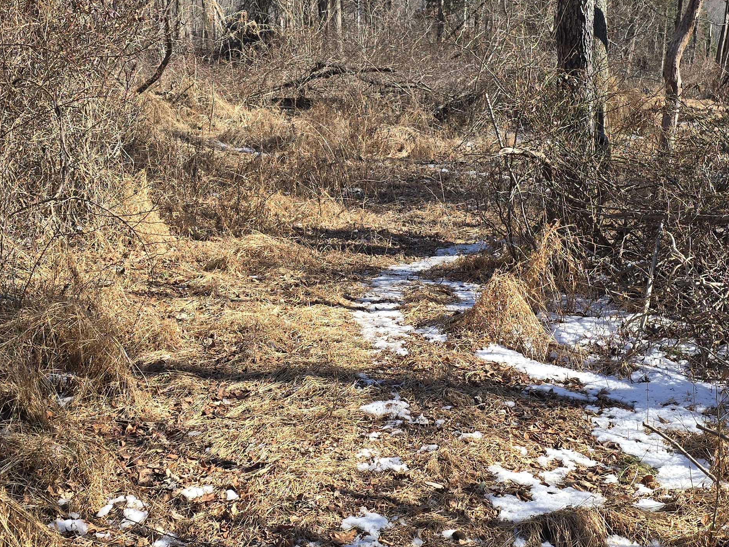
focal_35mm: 49
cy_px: 274
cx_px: 419
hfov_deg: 38.8
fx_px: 1032
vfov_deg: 29.7
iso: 12
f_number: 1.7
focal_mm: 6.3
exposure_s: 1/343
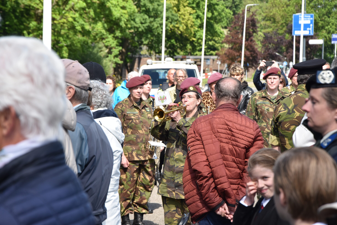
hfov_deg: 12.3
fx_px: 1559
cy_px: 113
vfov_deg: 8.2
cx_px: 162
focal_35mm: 167
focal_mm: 105
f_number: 8
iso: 200
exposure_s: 1/250
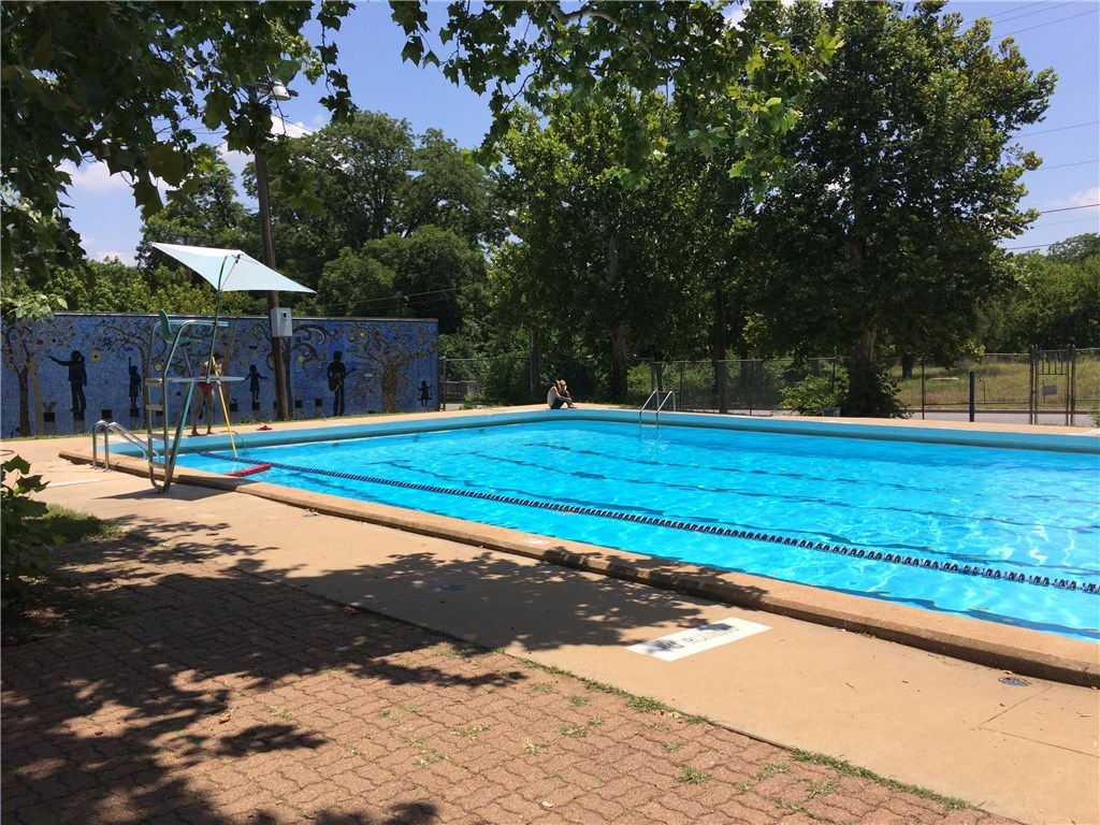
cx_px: 550
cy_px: 412
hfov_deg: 61.7
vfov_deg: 48.2
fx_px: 922
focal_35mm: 29
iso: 32
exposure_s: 1/2160
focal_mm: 4.15
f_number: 2.2
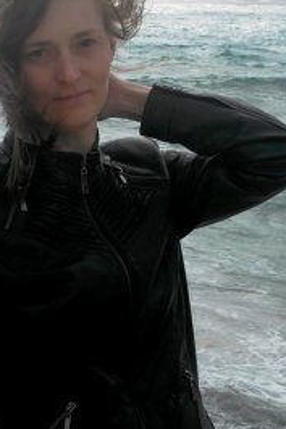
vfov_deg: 31.5
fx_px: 752
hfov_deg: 21.5
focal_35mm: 63
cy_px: 128
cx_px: 109
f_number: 8
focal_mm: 28
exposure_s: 1/800
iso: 200
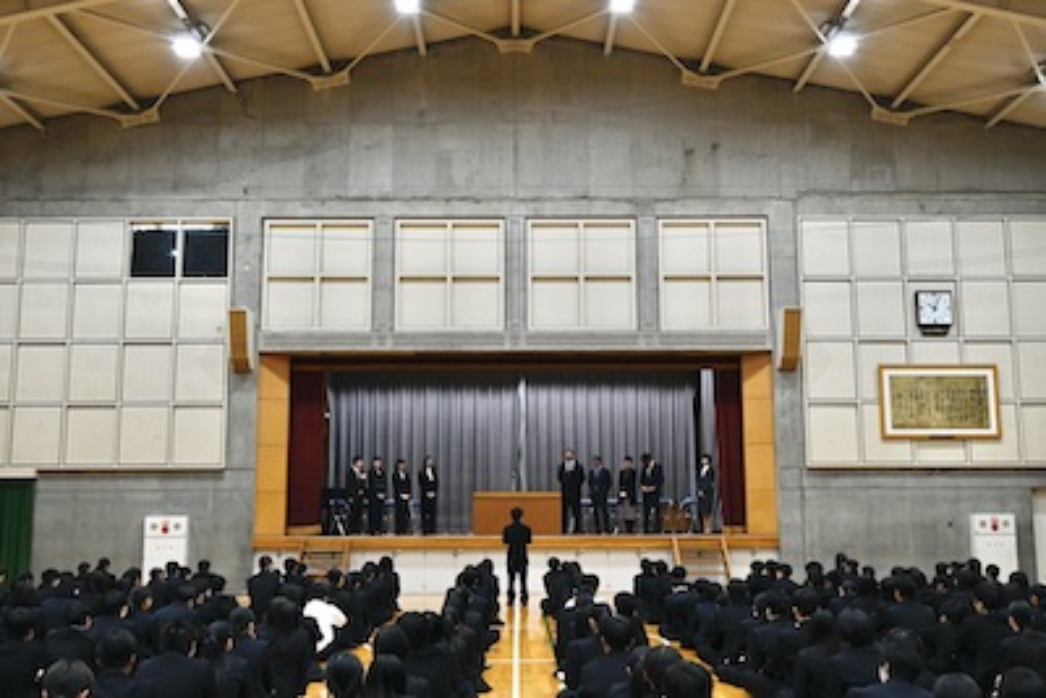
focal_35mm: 36
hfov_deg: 53.1
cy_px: 349
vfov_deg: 36.9
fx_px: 1046
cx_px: 523
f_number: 9
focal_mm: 24
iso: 1600
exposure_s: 1/40
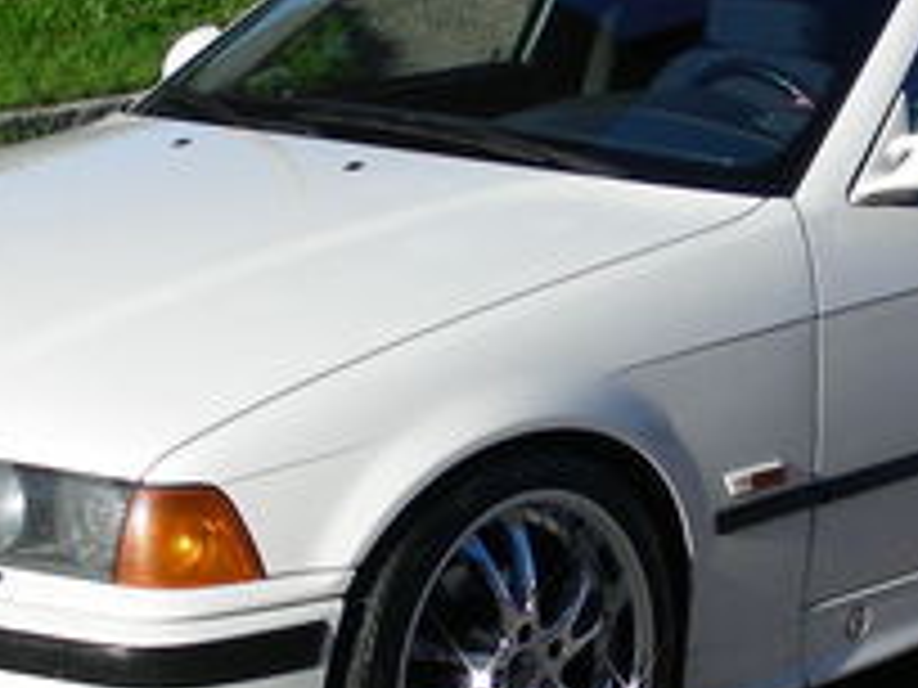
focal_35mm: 119
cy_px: 319
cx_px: 630
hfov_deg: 16.5
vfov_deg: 12.5
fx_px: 3156
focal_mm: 6.3
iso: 50
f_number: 4
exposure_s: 1/704
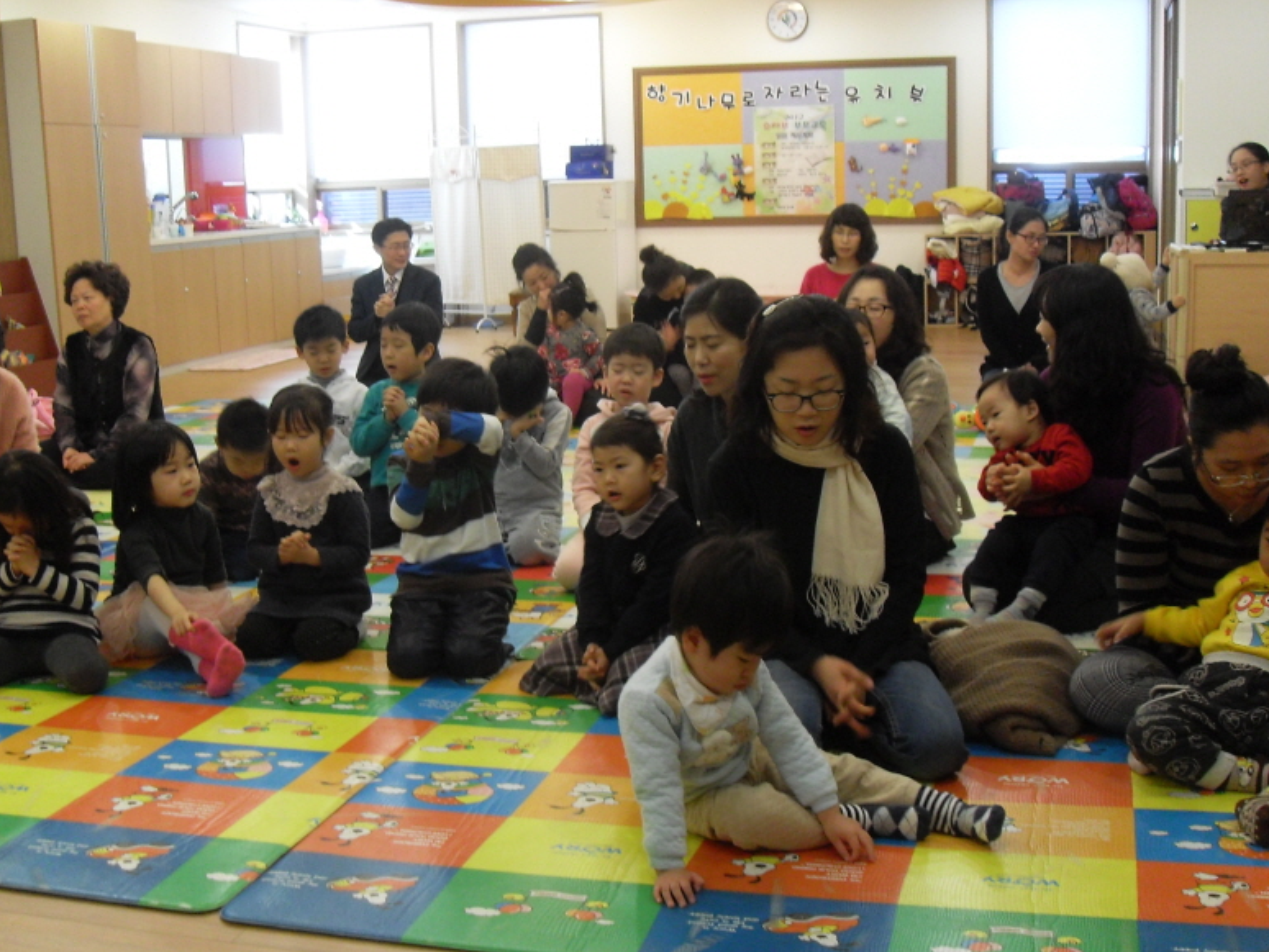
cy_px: 473
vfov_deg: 33.6
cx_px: 654
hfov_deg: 43.8
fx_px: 1577
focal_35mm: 43
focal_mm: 6.3
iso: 200
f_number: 2.8
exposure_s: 1/20
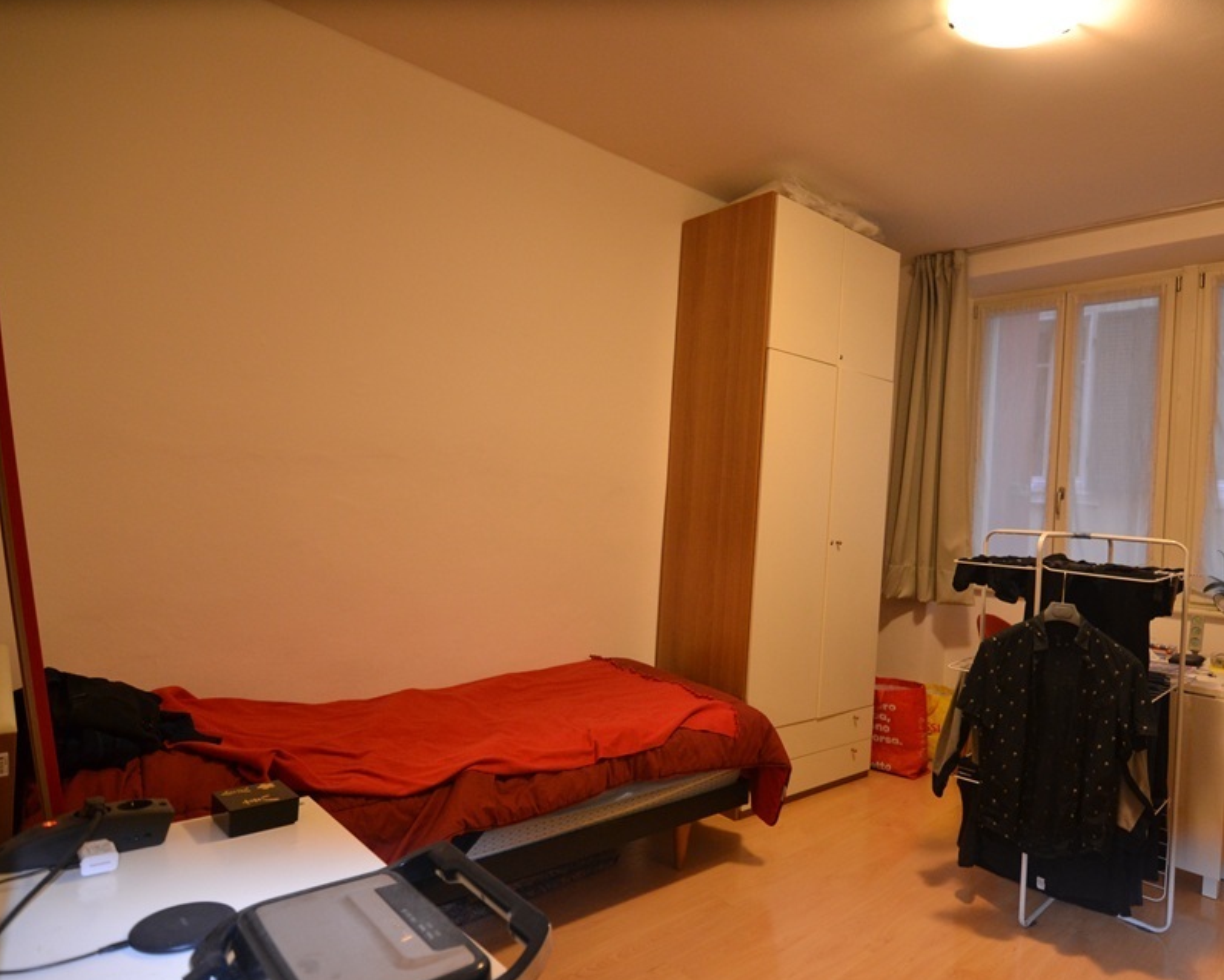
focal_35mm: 20
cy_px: 504
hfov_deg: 78.6
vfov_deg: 67.3
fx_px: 735
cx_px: 739
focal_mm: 11.5
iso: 900
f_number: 2.8
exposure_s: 1/60
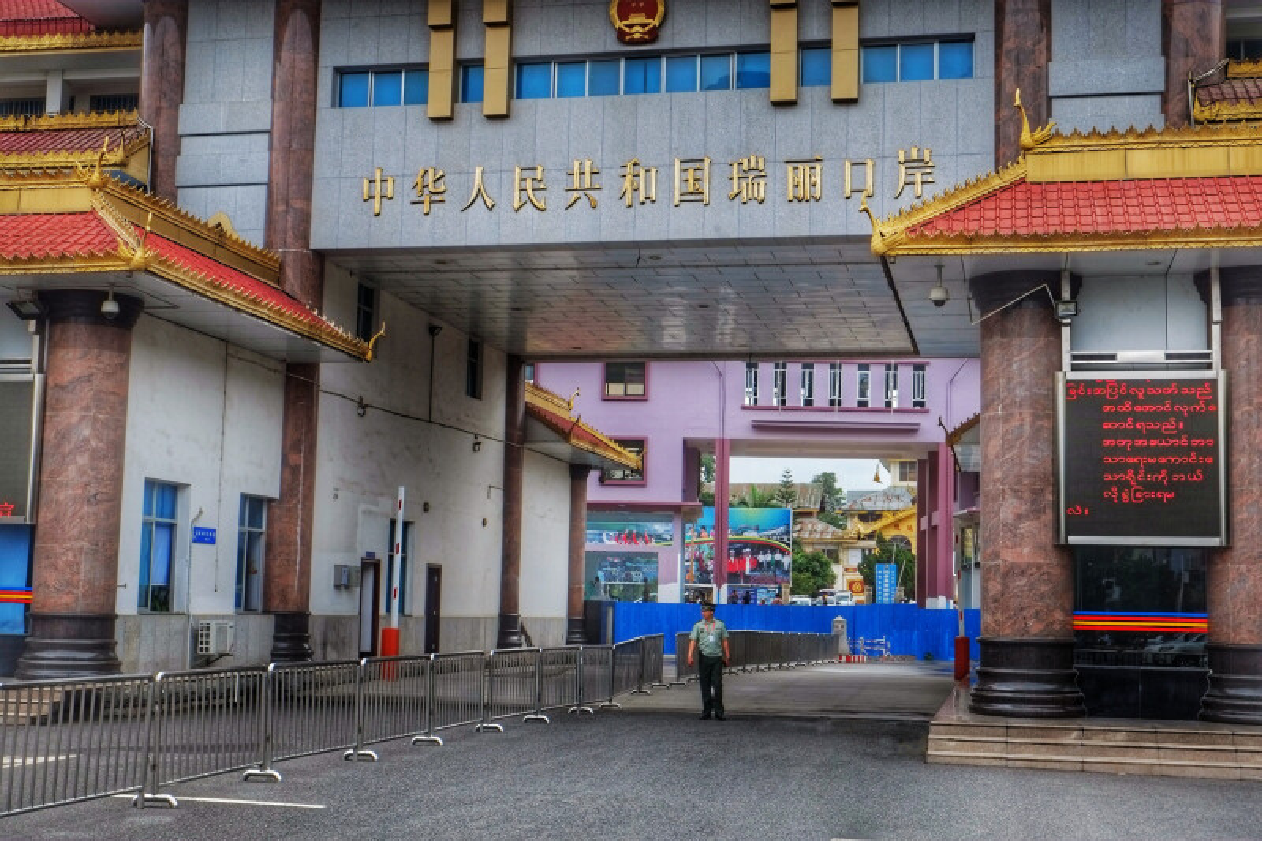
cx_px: 631
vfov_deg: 31.2
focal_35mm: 43
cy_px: 420
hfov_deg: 45.4
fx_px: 1507
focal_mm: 28.9
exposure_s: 1/250
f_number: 8
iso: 200
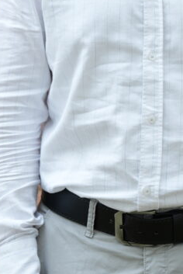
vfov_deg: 12.4
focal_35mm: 163
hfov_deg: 8.4
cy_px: -12
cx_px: 152
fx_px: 1240
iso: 200
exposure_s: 1/50
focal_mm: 50
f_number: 2.8
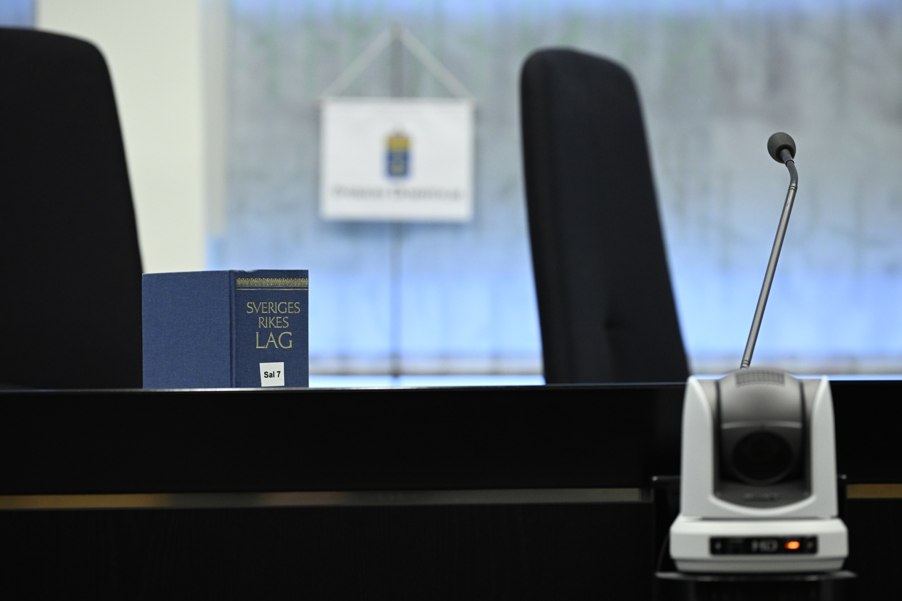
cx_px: 451
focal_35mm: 200
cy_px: 300
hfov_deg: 10.3
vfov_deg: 6.9
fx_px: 5008
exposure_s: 1/250
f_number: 3.5
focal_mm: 200
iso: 2200
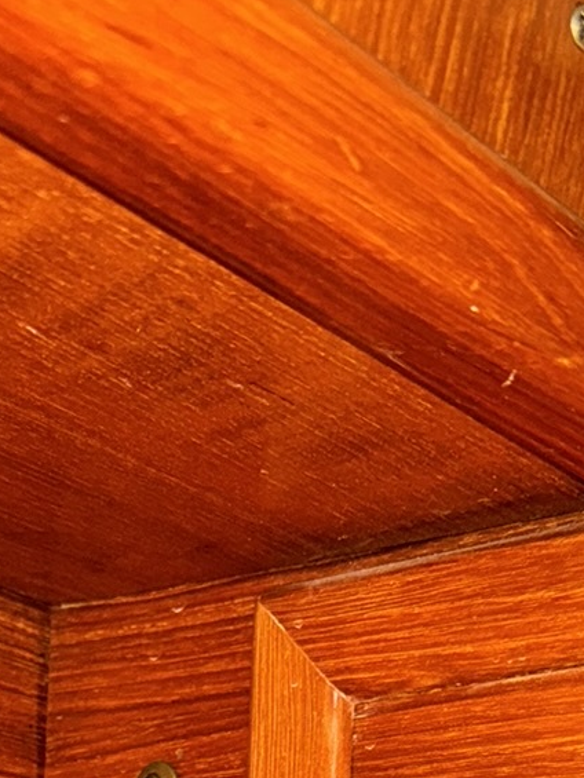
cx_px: 225
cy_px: 1111
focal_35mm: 87
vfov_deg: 19.9
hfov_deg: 17.0
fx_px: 1956
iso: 100
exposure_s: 1/5
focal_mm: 6.76
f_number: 1.78
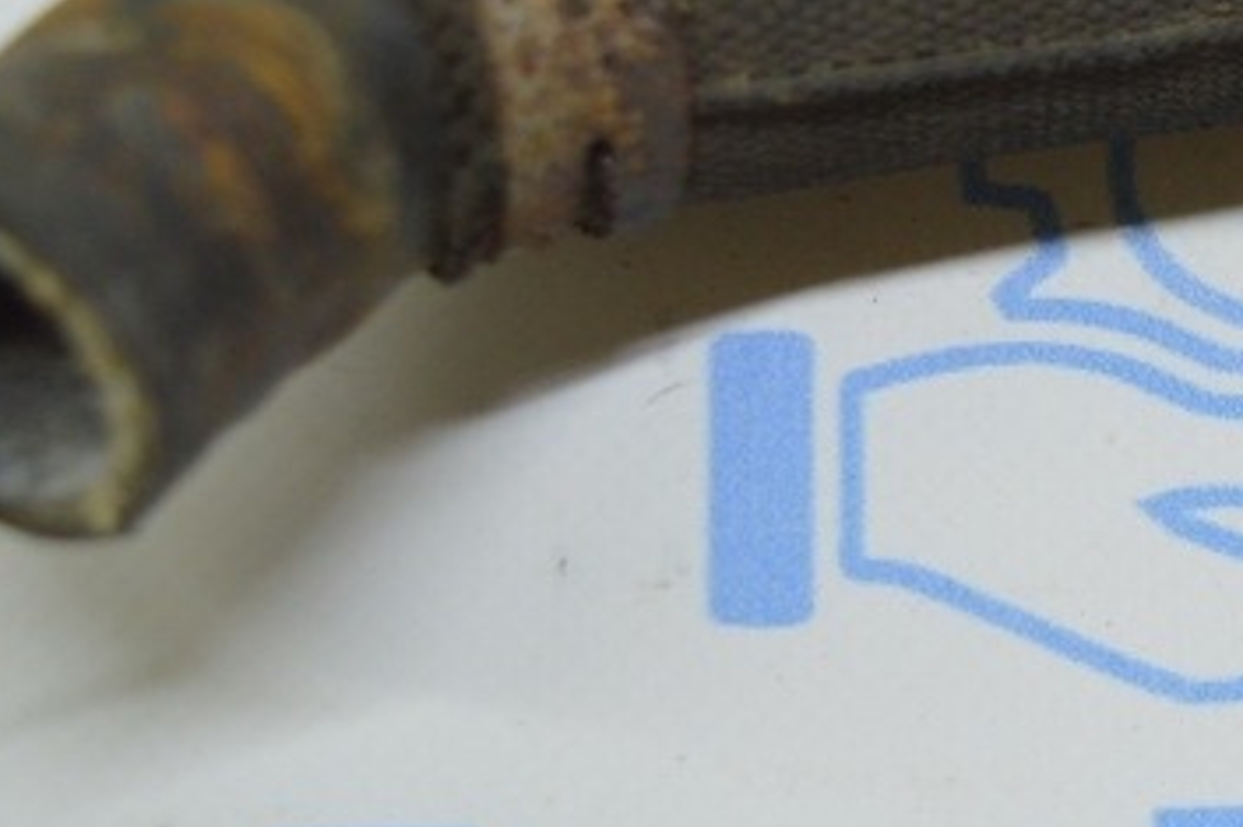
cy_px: 234
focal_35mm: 117
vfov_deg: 11.6
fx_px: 4053
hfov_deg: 16.8
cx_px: 1419
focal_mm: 27
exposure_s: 1/60
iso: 400
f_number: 4
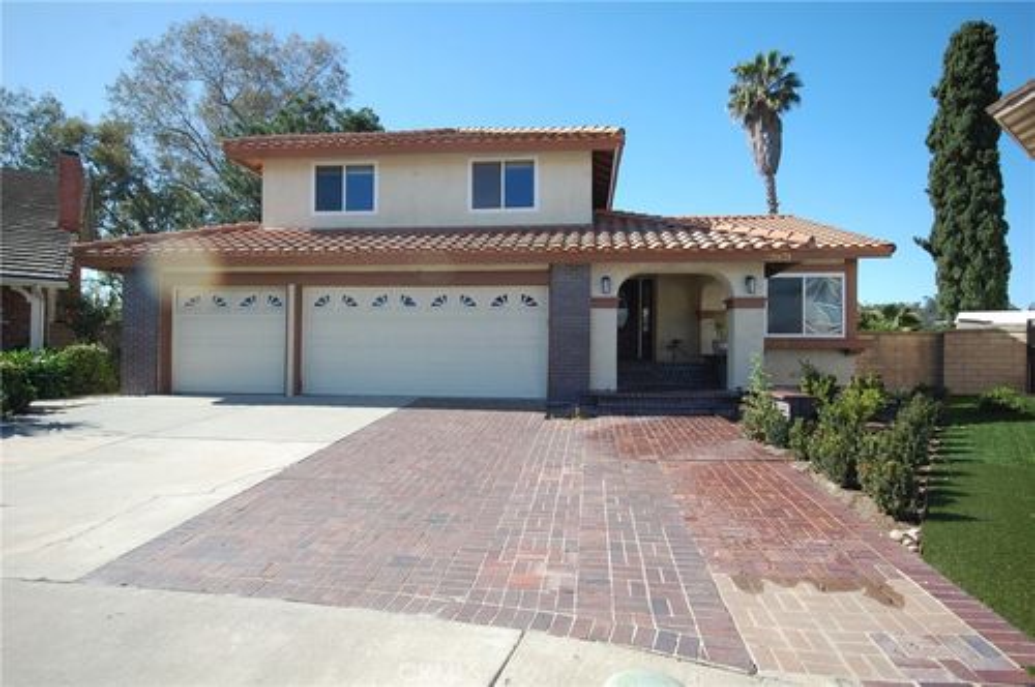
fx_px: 603
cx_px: 518
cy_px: 344
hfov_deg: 81.3
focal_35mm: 21
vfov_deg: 59.4
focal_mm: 14
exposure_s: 1/250
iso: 200
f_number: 8
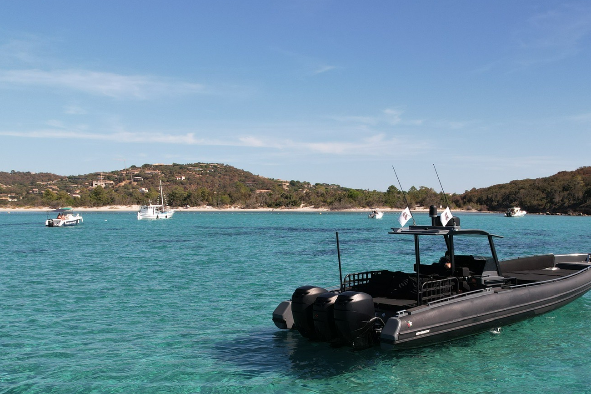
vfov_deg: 33.4
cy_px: 304
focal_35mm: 39
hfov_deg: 49.4
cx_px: 332
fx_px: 640
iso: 100
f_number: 2.8
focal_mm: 8.38
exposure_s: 1/60
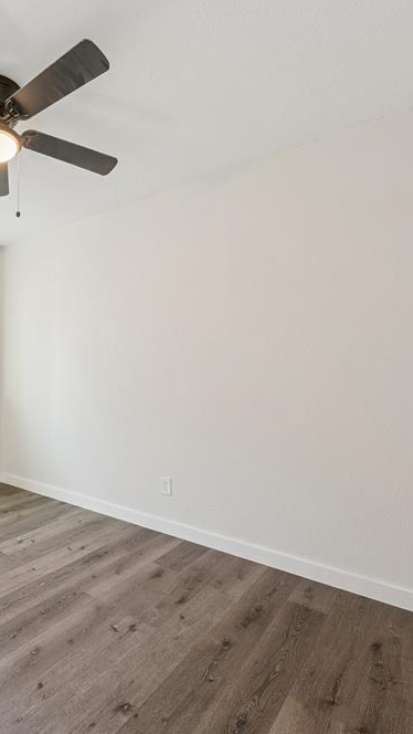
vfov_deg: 83.8
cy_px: 368
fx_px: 408
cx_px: 83
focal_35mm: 21
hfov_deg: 50.4
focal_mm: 13
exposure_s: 1/10
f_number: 9
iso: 320
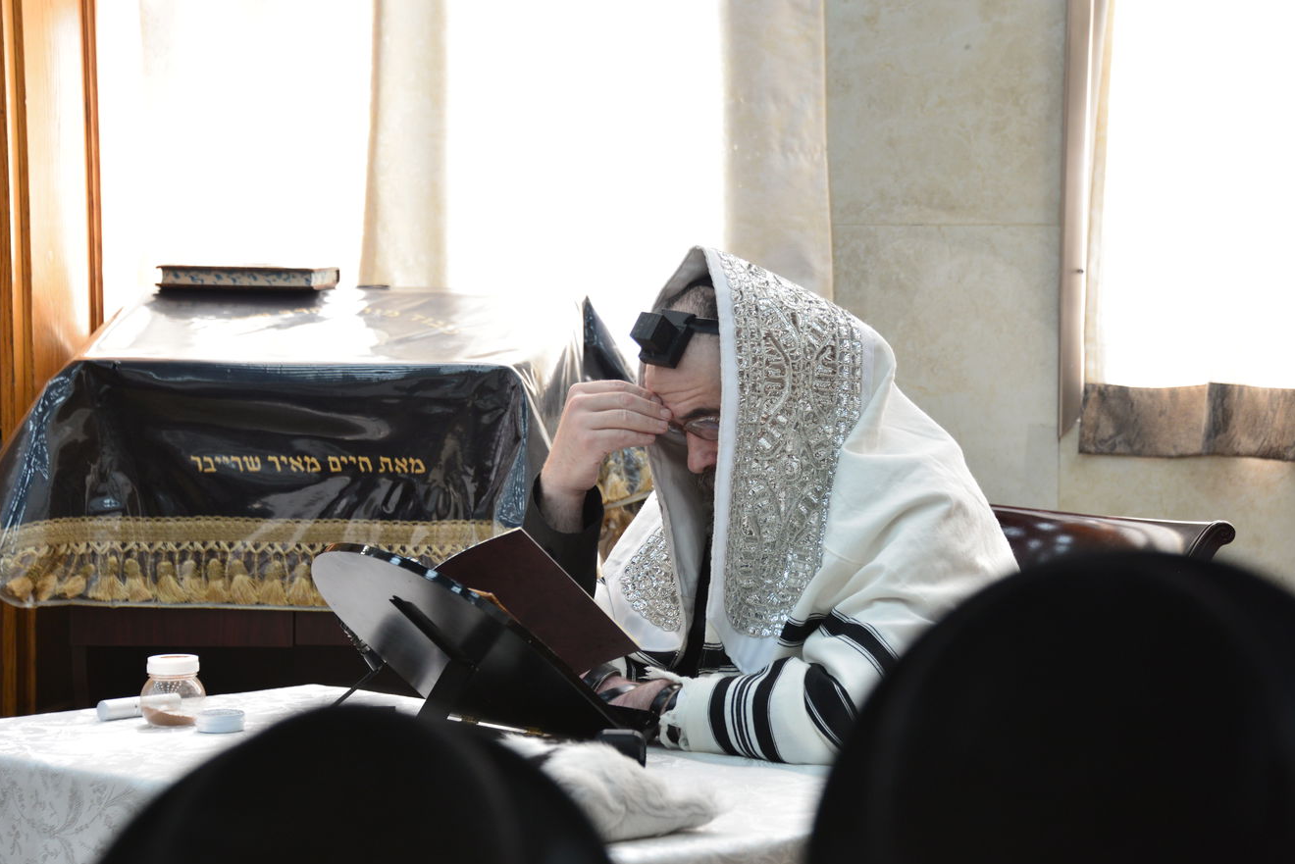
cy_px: 442
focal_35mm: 123
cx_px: 667
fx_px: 4426
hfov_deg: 16.6
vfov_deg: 11.2
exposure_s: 1/160
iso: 1250
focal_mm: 116
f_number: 5.6
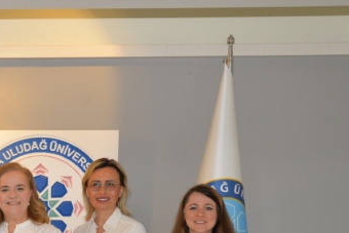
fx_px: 902
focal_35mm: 93
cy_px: 278
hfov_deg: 20.7
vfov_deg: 14.3
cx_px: -51
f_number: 6.3
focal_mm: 34
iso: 500
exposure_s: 1/60
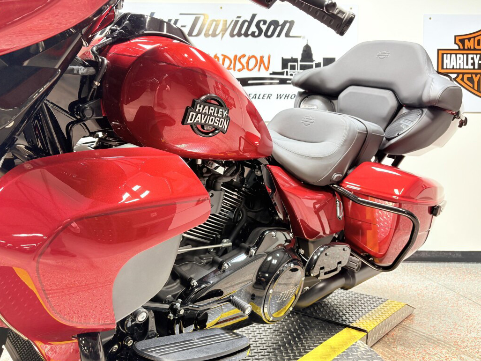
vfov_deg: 51.4
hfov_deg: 65.3
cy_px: 185
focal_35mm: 27
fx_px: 375
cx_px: 232
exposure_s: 1/60
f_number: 1.6
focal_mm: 5.96
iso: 125
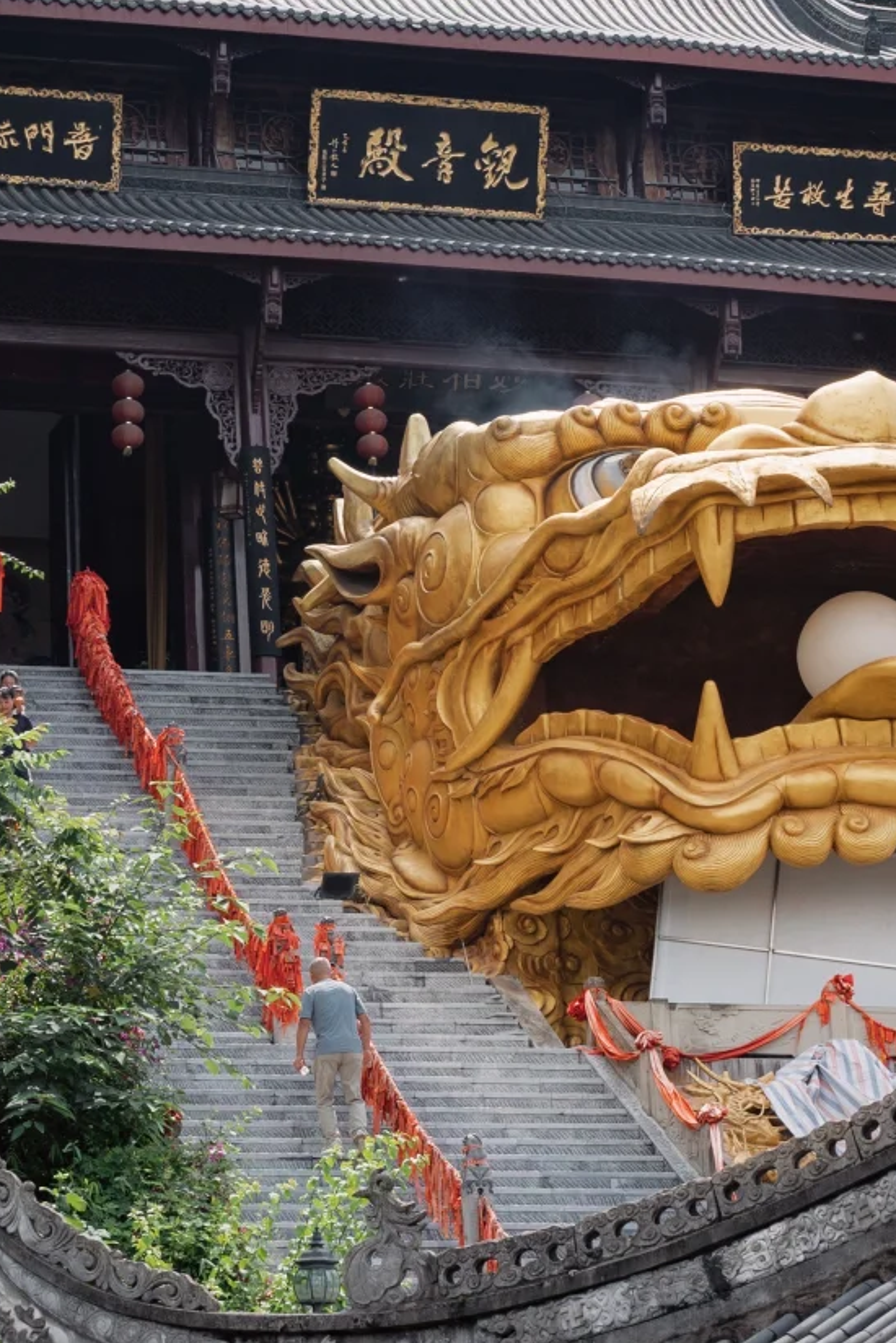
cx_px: 503
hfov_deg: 12.7
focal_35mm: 108
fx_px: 4032
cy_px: 588
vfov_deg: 18.9
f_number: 8
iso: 100
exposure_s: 1/200
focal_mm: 37
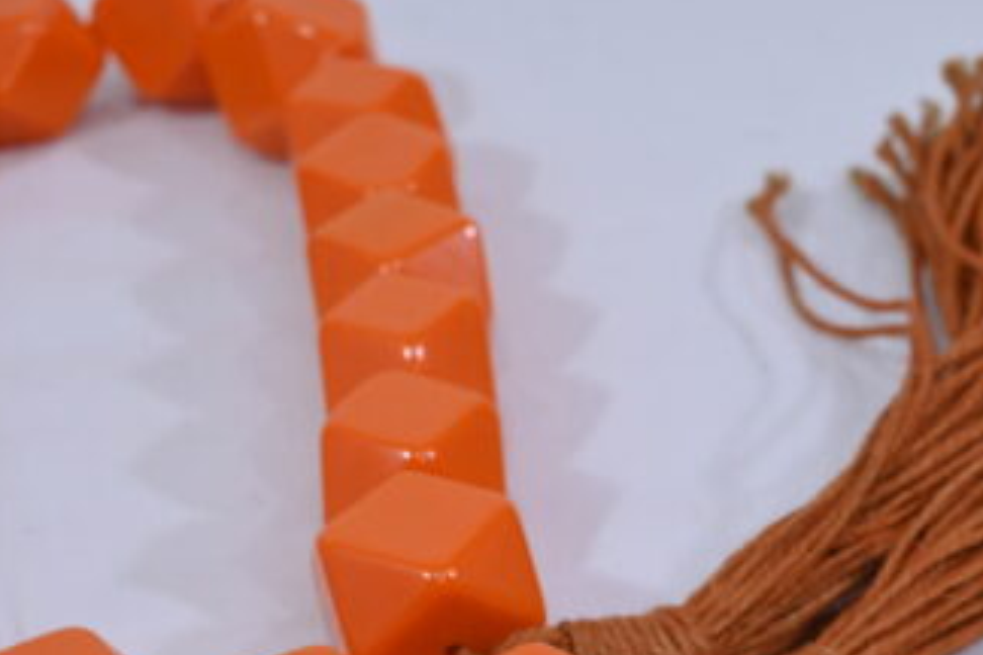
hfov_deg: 20.6
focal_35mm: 98
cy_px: 596
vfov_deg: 13.8
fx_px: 2676
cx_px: 780
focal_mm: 53
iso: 640
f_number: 8
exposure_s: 1/125
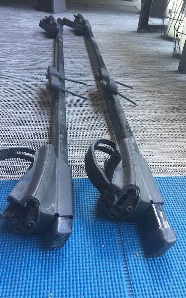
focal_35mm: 31
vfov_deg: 61.2
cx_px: 93
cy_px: 149
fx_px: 251
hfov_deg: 40.6
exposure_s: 1/30
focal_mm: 4.15
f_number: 2.2
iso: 50
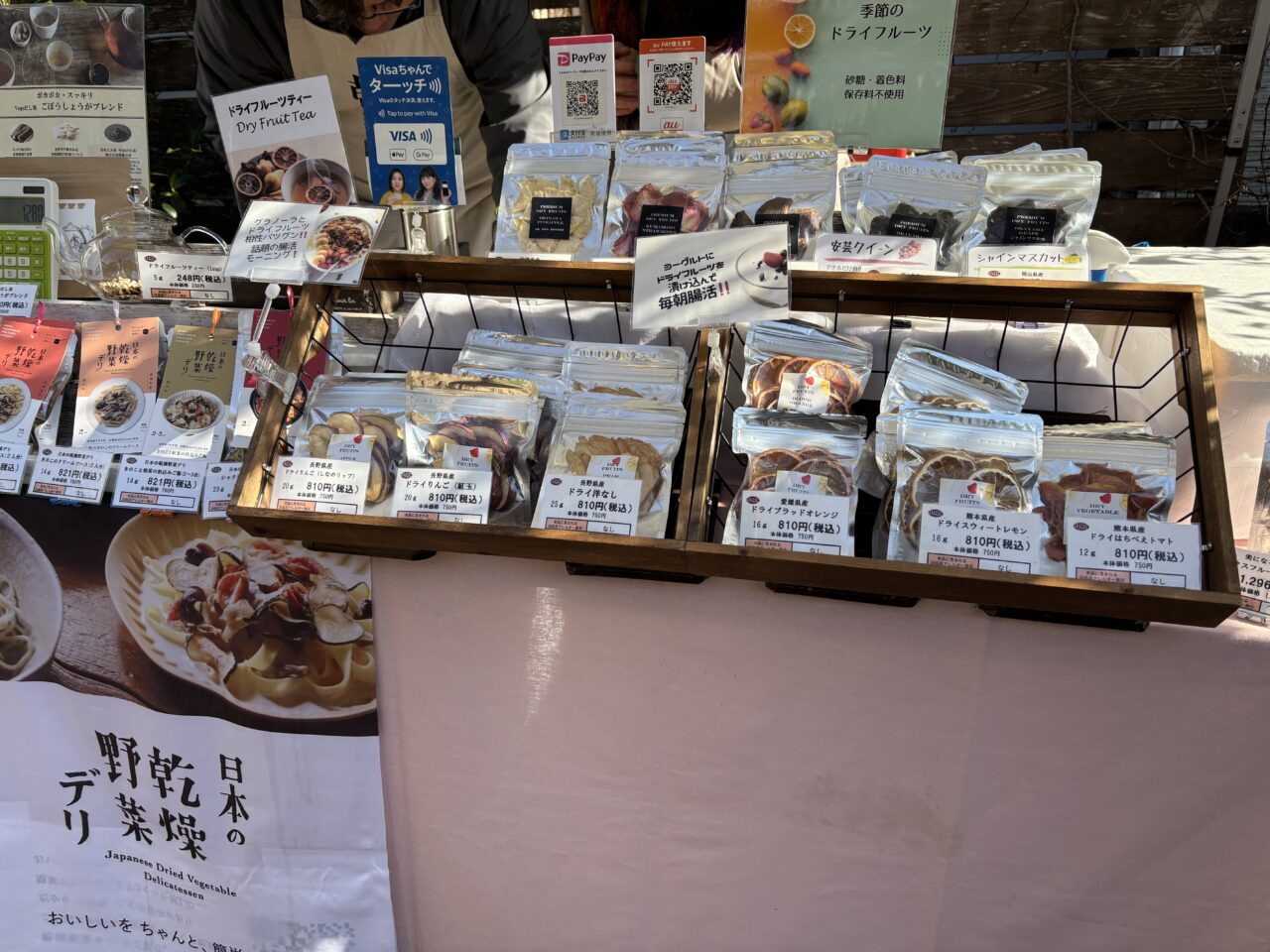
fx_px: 954
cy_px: 476
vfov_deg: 53.1
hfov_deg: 67.3
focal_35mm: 26
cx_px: 635
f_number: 1.6
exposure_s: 1/903
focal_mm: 5.96
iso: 50
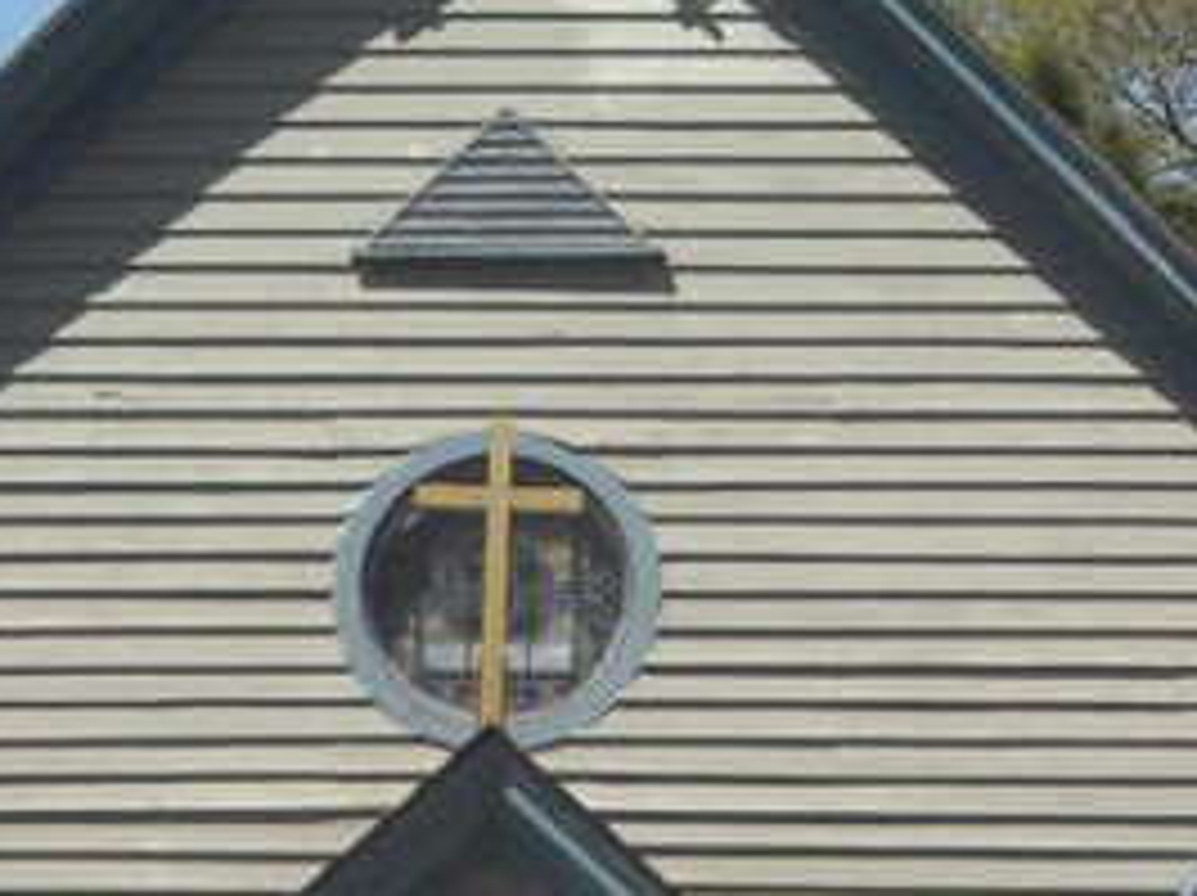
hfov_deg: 8.7
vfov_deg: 6.5
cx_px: 626
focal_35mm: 229
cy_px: 806
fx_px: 7912
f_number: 3.9
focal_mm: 12.3
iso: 64
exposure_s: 1/840
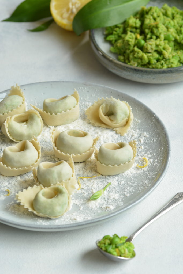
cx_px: 92
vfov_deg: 13.0
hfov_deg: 8.7
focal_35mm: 158
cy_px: 137
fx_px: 1200
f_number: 7.1
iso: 200
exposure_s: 1/13
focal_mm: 105
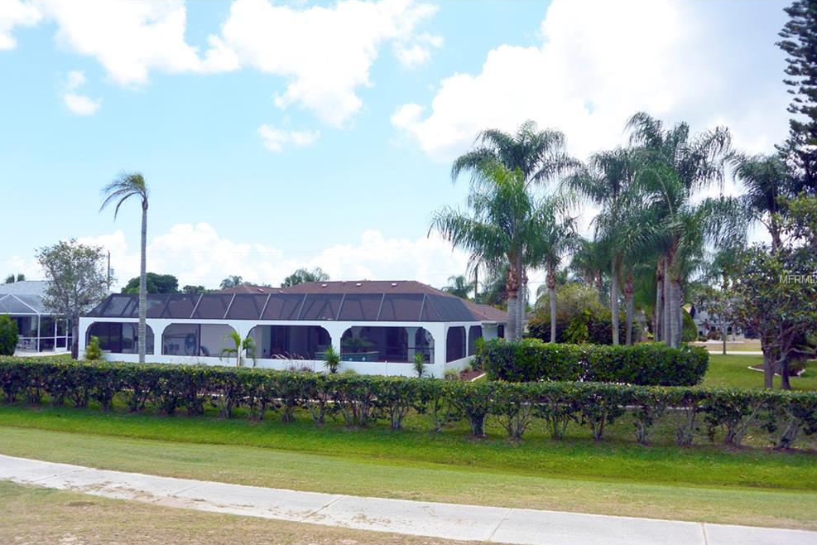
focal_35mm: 28
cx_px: 403
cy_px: 280
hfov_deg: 65.5
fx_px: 635
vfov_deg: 46.4
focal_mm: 10
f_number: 5
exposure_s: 1/1000
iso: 160
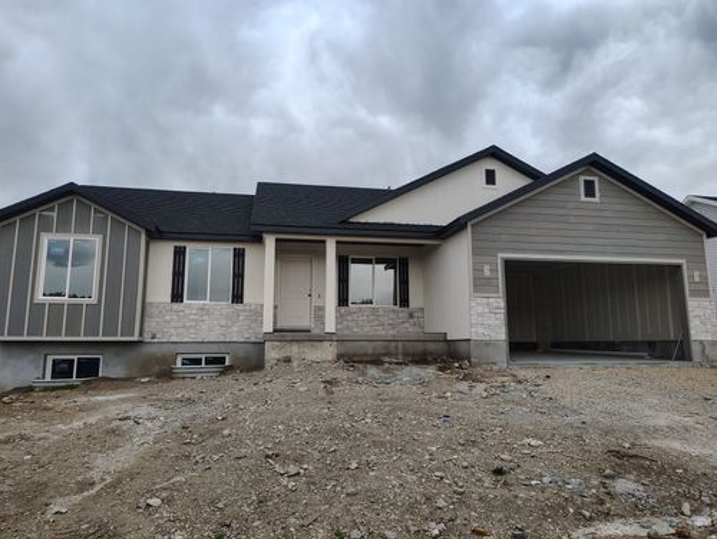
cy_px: 270
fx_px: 498
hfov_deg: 71.5
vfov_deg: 56.9
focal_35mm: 24
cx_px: 358
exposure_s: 1/591
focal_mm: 5.56
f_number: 1.8
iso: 100
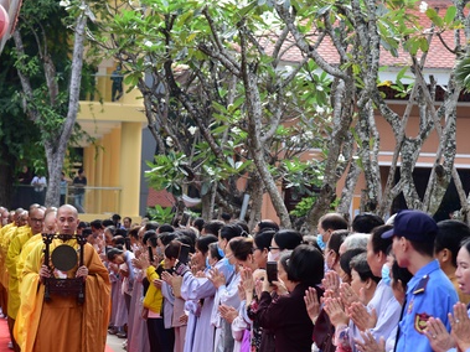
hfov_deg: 10.0
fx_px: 2688
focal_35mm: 198
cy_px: 235
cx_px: 145
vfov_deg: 7.5
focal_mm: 120
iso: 400
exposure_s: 1/320
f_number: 6.3
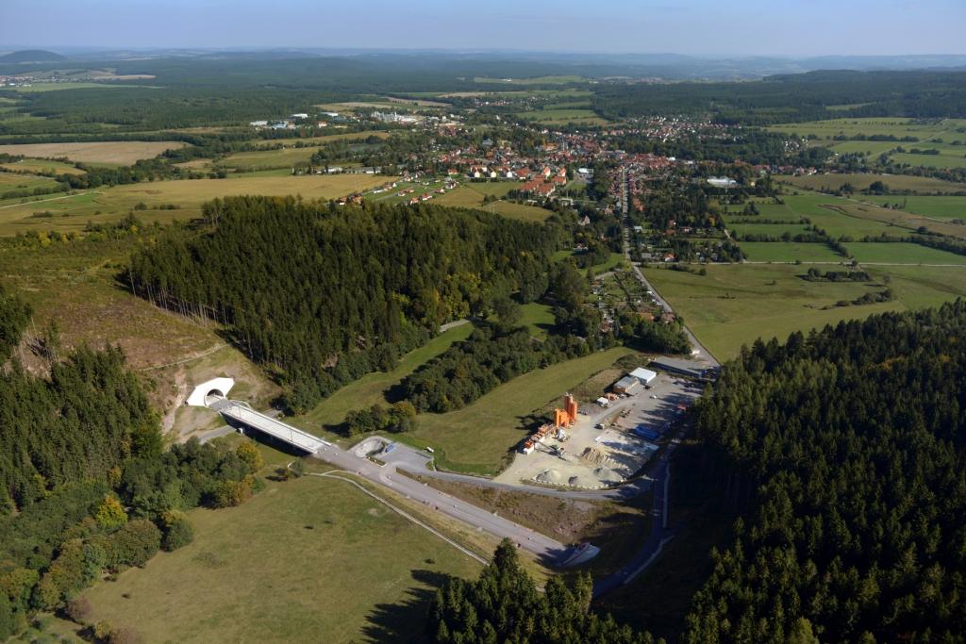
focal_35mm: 26
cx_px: 483
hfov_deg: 69.4
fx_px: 698
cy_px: 322
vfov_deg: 49.6
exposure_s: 1/1000
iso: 100
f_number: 4
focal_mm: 26
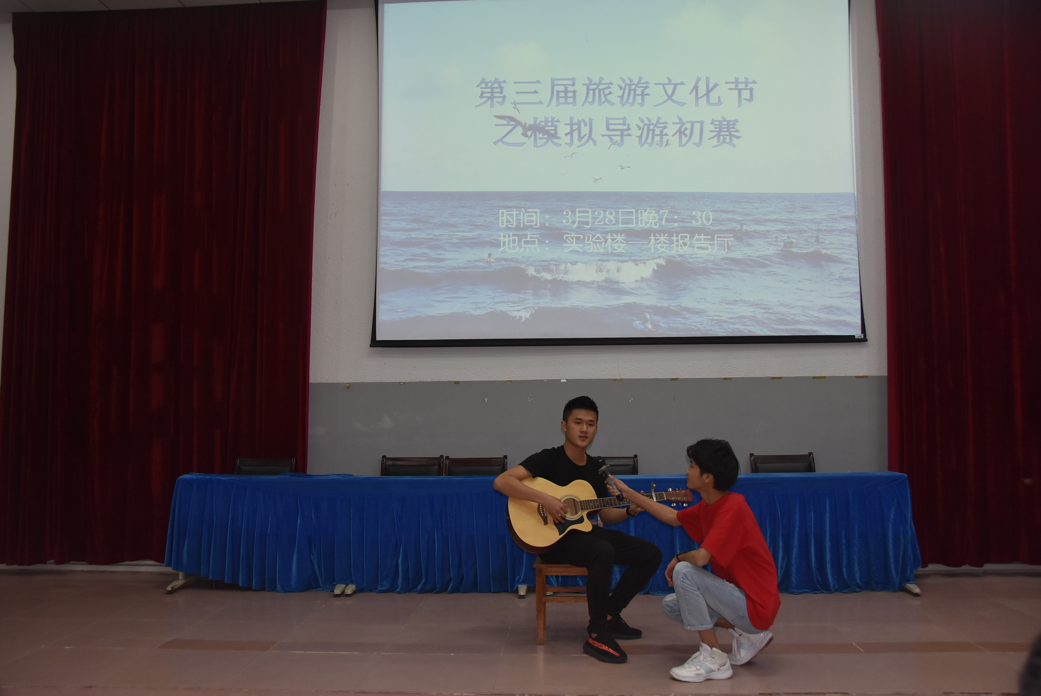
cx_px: 520
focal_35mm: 30
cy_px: 348
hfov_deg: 61.9
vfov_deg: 43.7
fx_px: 868
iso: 800
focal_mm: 20
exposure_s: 1/125
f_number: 3.5
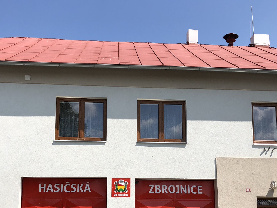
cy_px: 159
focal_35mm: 45
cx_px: 138
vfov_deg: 31.6
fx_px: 360
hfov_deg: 42.1
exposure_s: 1/2288
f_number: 1.8
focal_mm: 3.99
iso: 20
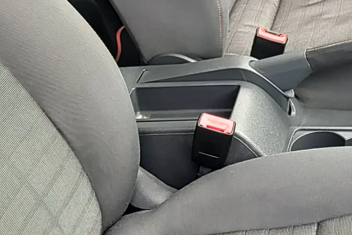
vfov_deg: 16.7
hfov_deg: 24.8
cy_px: 55
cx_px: 260
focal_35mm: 81
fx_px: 792
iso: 100
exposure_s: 1/174
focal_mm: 5.56
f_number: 1.8
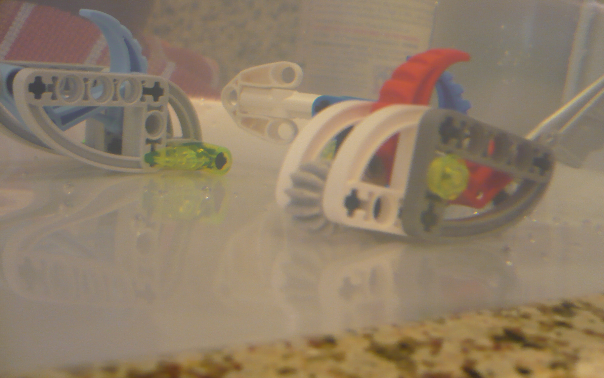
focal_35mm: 39
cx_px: 306
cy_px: 203
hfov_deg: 50.4
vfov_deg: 32.8
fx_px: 642
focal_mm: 6
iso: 200
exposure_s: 1/8
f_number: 2.9
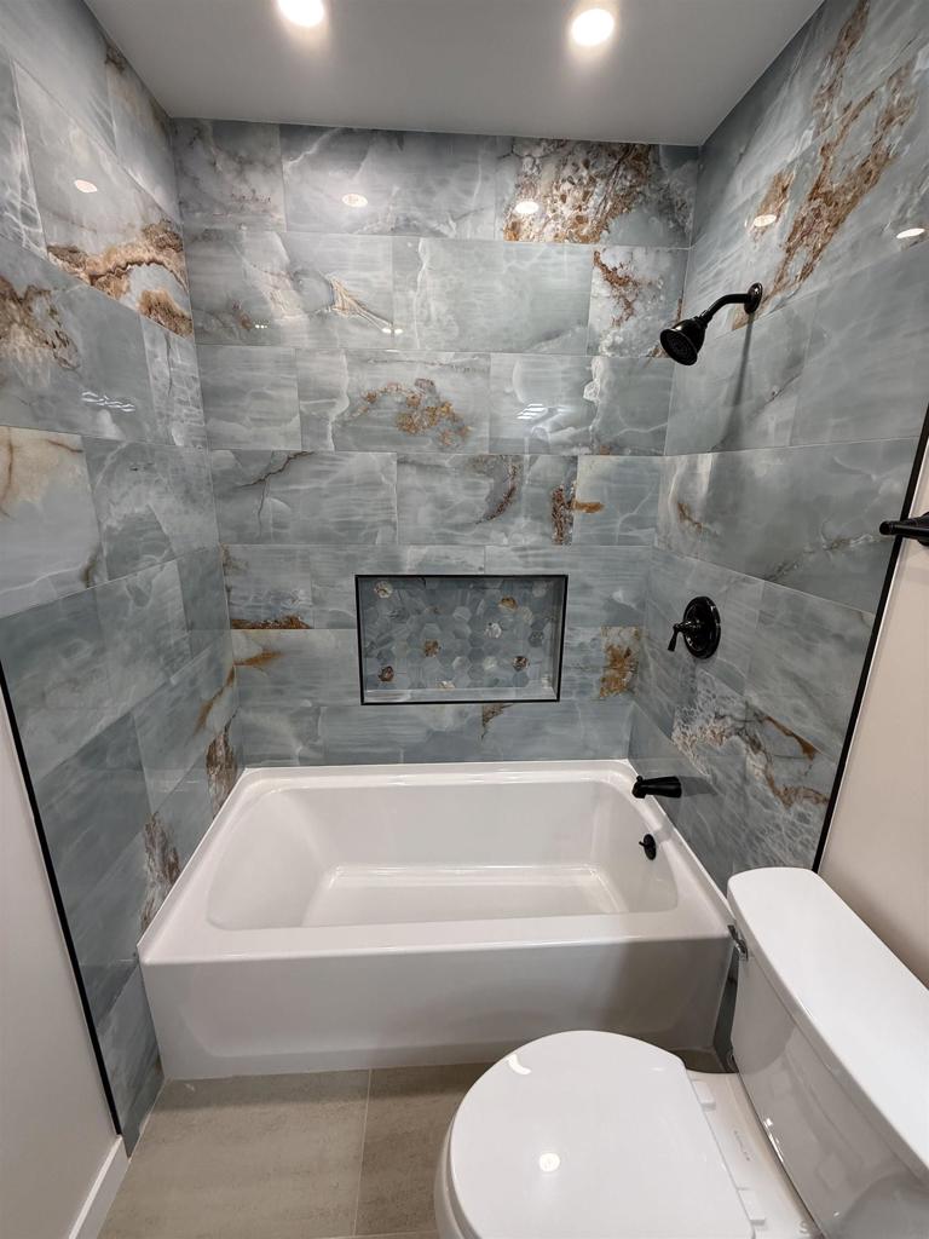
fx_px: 501
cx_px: 464
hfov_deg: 85.7
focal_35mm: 14
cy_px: 620
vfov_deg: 102.1
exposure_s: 1/120
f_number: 2.2
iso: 200
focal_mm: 2.22
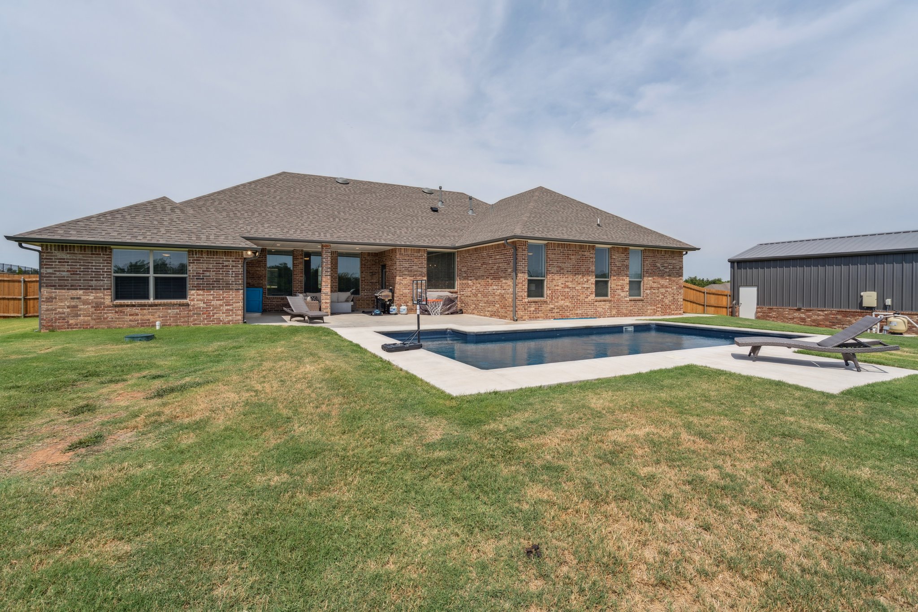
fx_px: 408
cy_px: 306
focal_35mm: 16
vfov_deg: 73.8
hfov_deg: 96.7
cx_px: 459
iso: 200
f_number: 7.1
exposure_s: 1/3200
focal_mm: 16
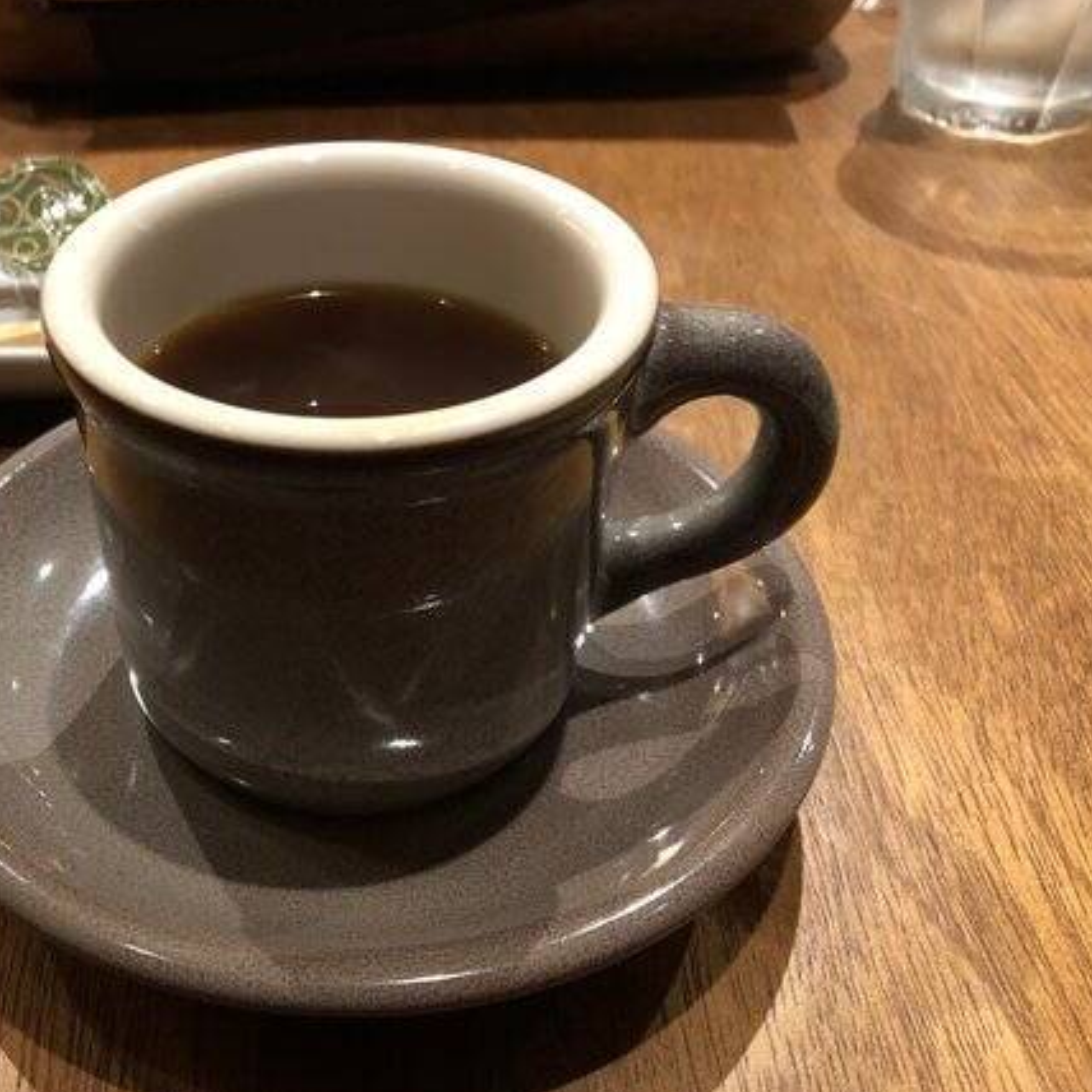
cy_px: 600
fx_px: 1321
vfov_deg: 44.9
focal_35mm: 37
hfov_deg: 43.8
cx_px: 301
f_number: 1.8
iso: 100
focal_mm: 3.99
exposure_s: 1/9
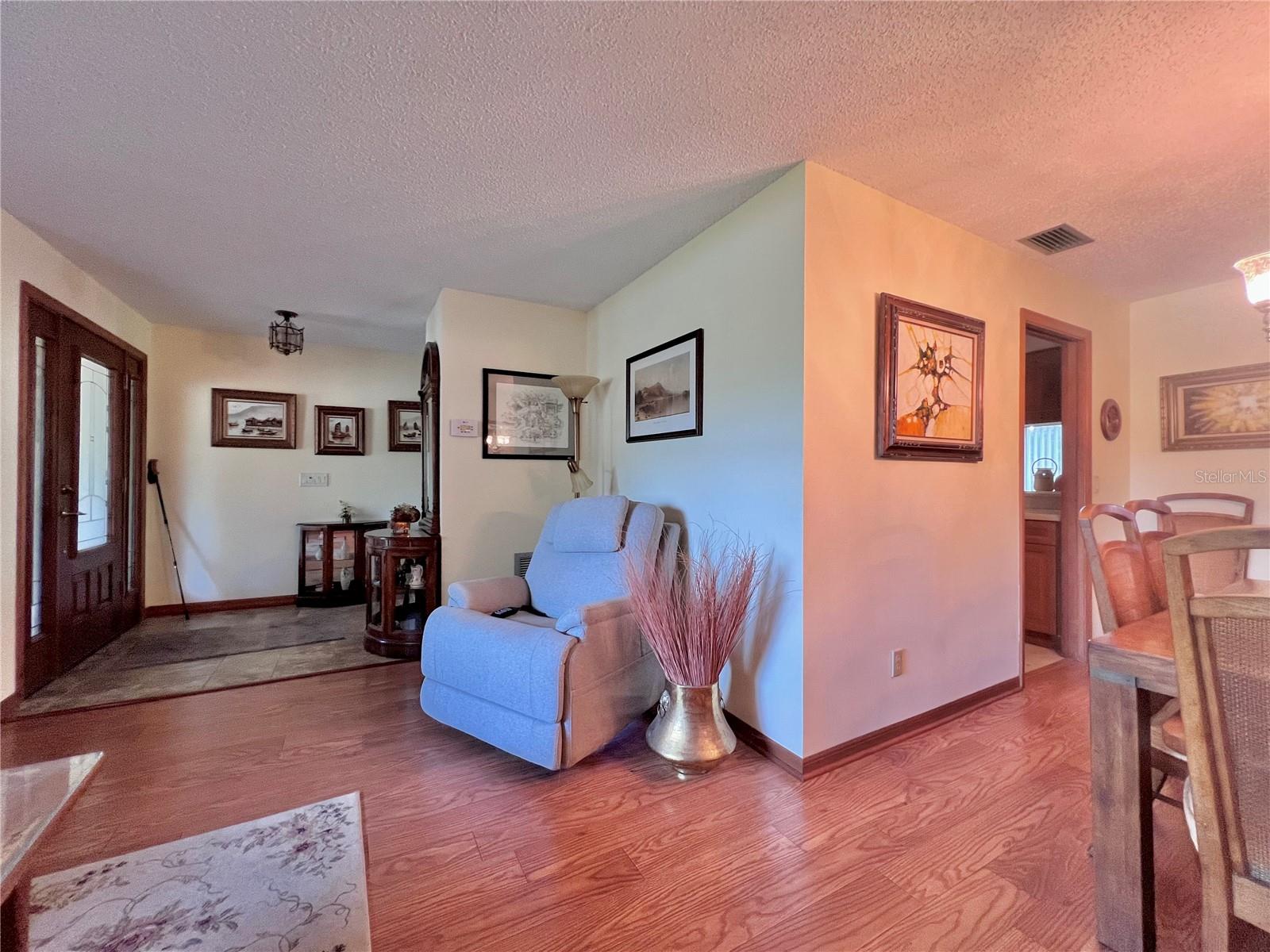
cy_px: 476
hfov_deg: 106.2
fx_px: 477
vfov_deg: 89.9
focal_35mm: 13
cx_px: 635
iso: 250
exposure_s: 1/60
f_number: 1.8
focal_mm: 1.57
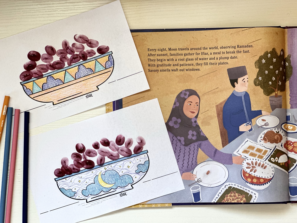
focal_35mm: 77
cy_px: 112
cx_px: 148
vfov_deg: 19.1
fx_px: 661
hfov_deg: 25.3
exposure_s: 1/120
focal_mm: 9
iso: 160
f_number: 2.8
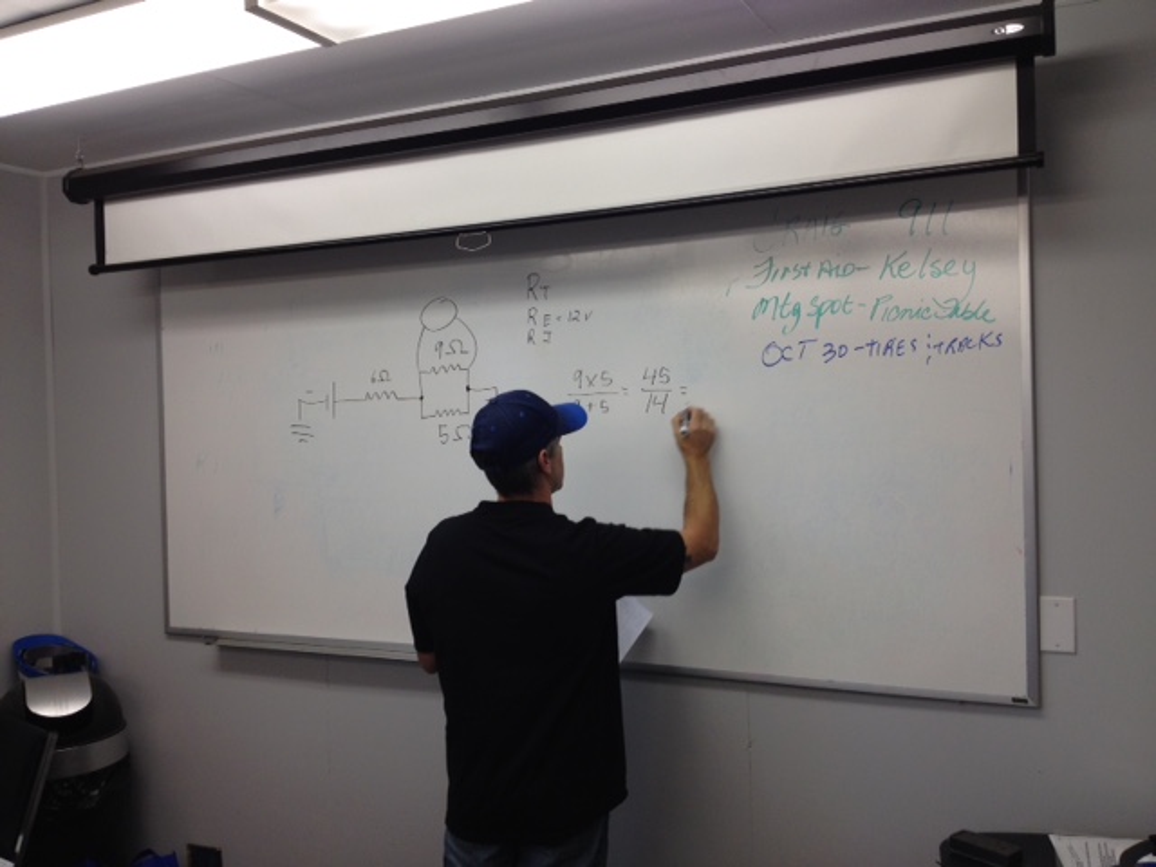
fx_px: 1169
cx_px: 578
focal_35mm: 35
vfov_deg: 40.7
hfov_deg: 52.6
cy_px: 434
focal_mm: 4.28
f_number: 2.4
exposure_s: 1/40
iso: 50
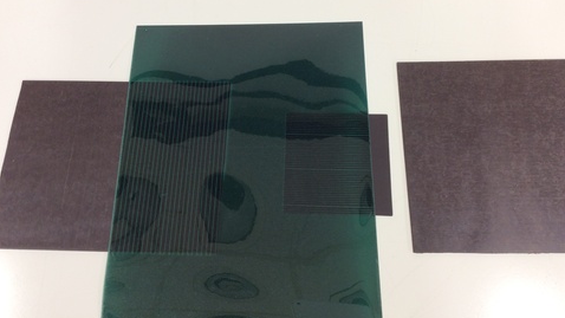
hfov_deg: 56.6
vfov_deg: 33.6
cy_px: 121
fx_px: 524
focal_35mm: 35
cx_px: 282
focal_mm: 3.3
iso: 40
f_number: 2.4
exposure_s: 1/30
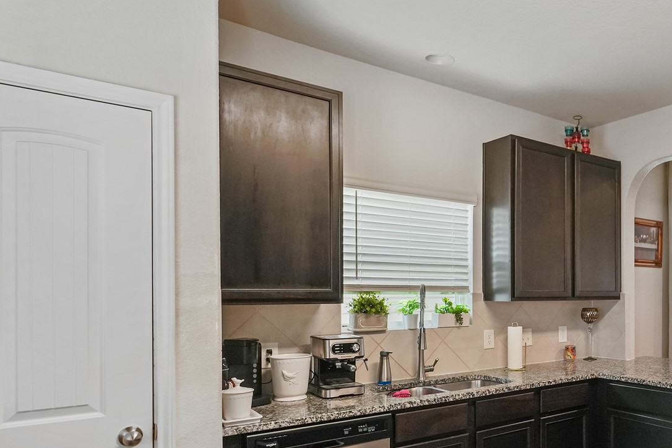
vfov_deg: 45.7
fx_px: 523
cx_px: 558
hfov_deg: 59.2
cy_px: 299
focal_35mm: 28
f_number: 4.5
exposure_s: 1/320
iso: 1000
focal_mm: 14
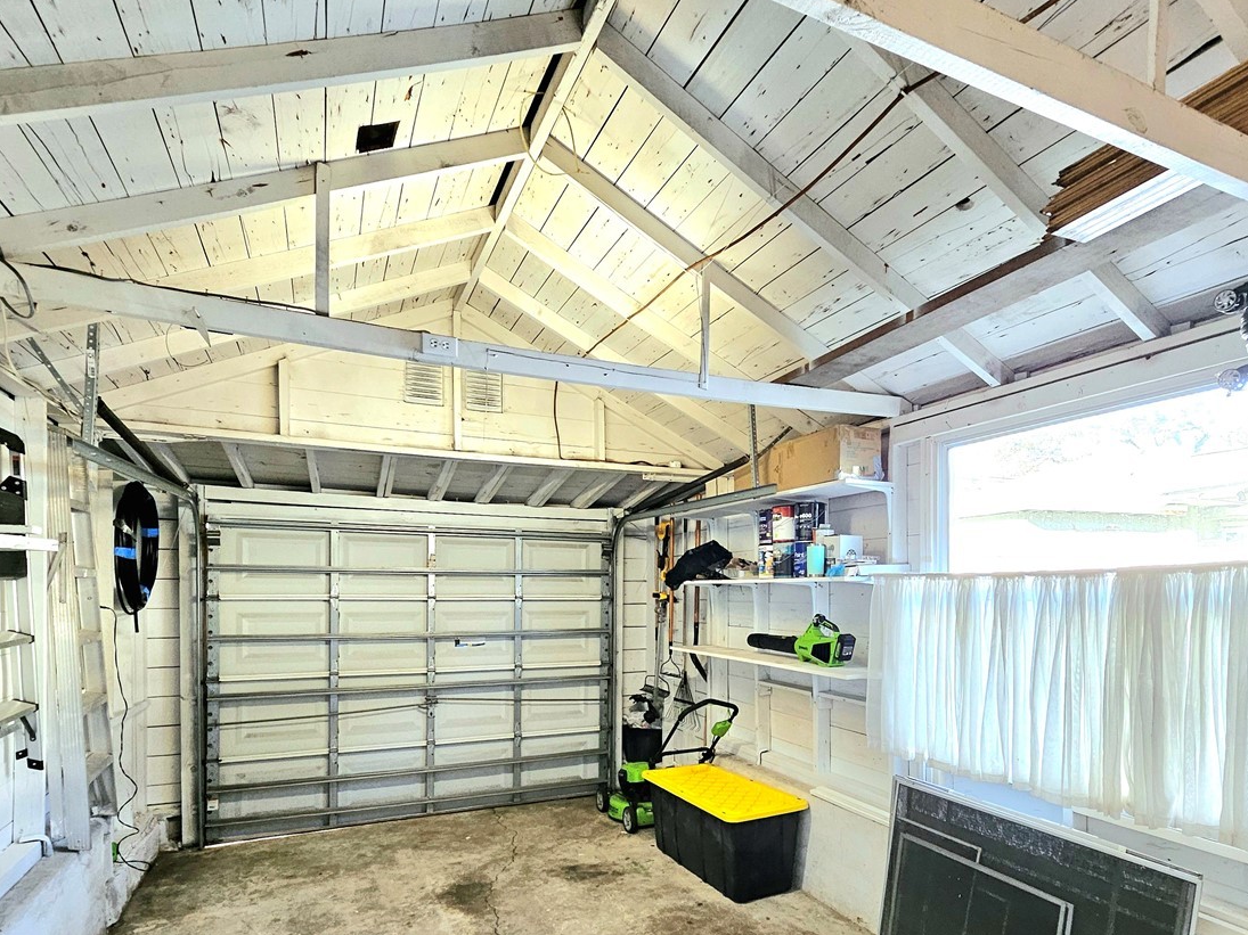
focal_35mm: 19
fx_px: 685
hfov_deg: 84.5
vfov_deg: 67.3
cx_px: 672
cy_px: 601
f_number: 2.2
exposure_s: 1/60.2
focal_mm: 1.74
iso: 160
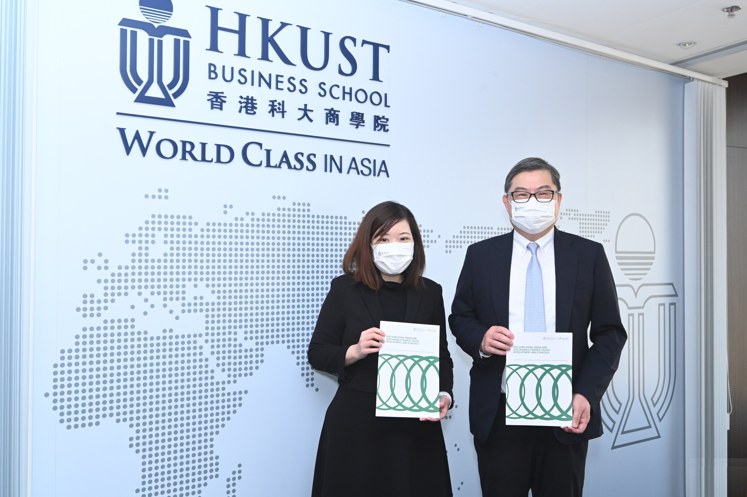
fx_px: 726
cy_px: 248
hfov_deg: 54.4
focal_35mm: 35
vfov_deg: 37.8
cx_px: 374
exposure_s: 1/200
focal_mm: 35
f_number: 8
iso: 4000
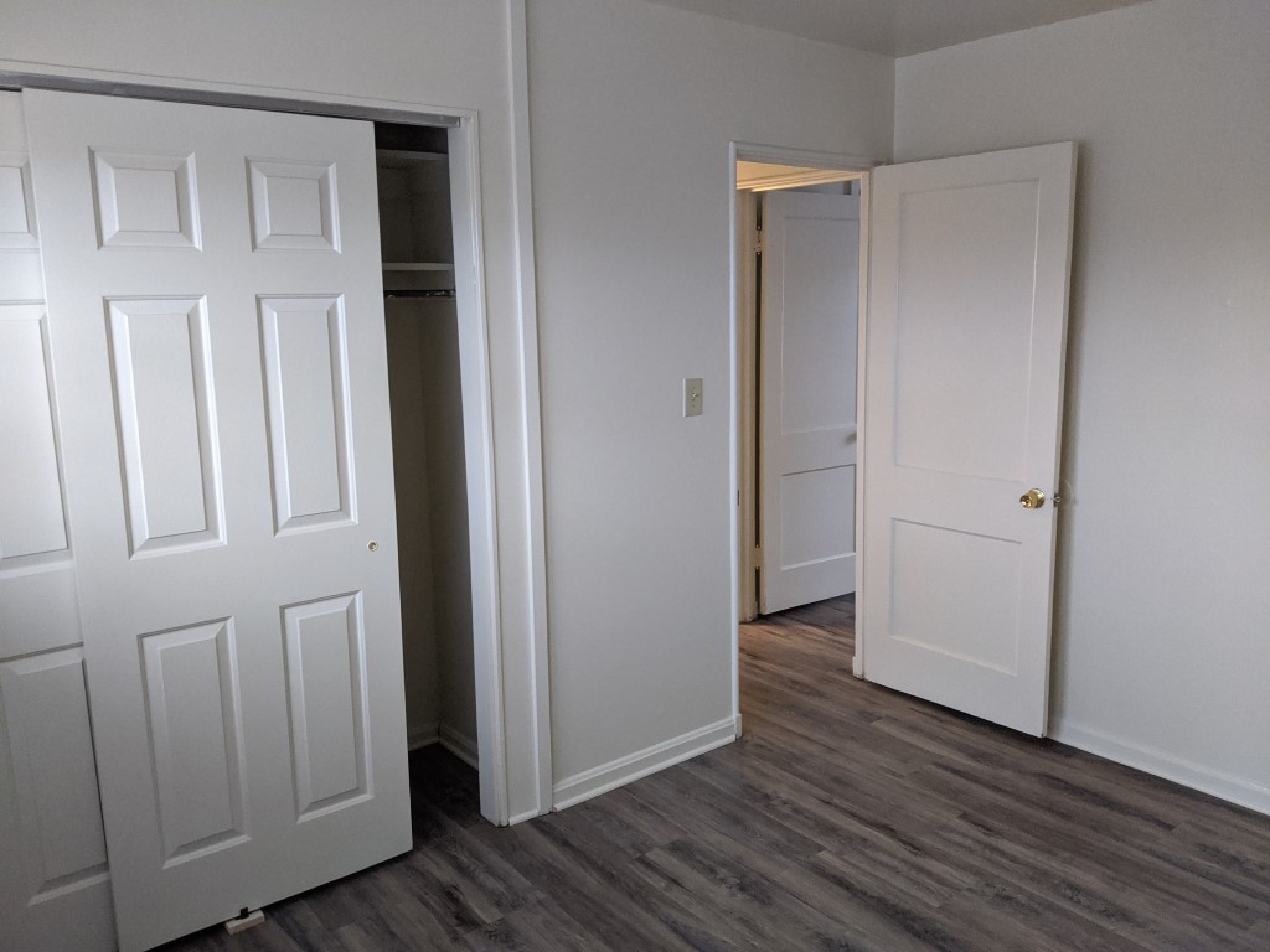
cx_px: 635
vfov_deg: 51.4
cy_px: 476
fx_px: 991
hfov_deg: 65.3
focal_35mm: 27
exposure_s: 1/40
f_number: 1.8
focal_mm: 4.44
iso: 749
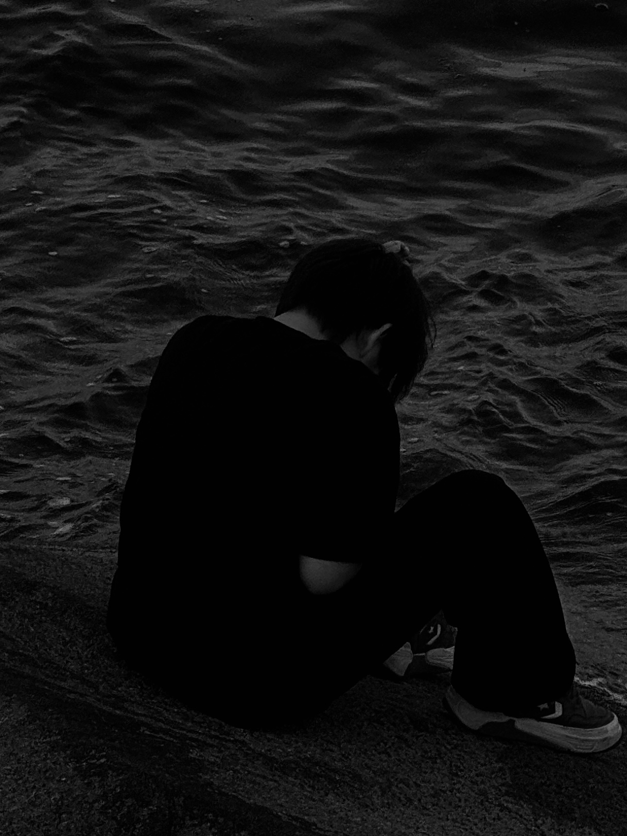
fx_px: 7197
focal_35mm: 298
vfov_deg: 6.6
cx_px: 494
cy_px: 172
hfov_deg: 5.0
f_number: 2.8
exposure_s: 1/99
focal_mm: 15.66
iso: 64
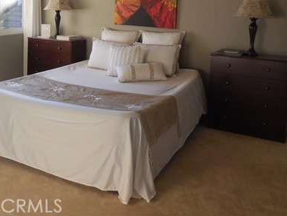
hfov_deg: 44.1
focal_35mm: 42
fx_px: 348
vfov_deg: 33.1
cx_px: 93
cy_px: 35
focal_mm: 4.5
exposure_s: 1/80
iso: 125
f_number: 3.1
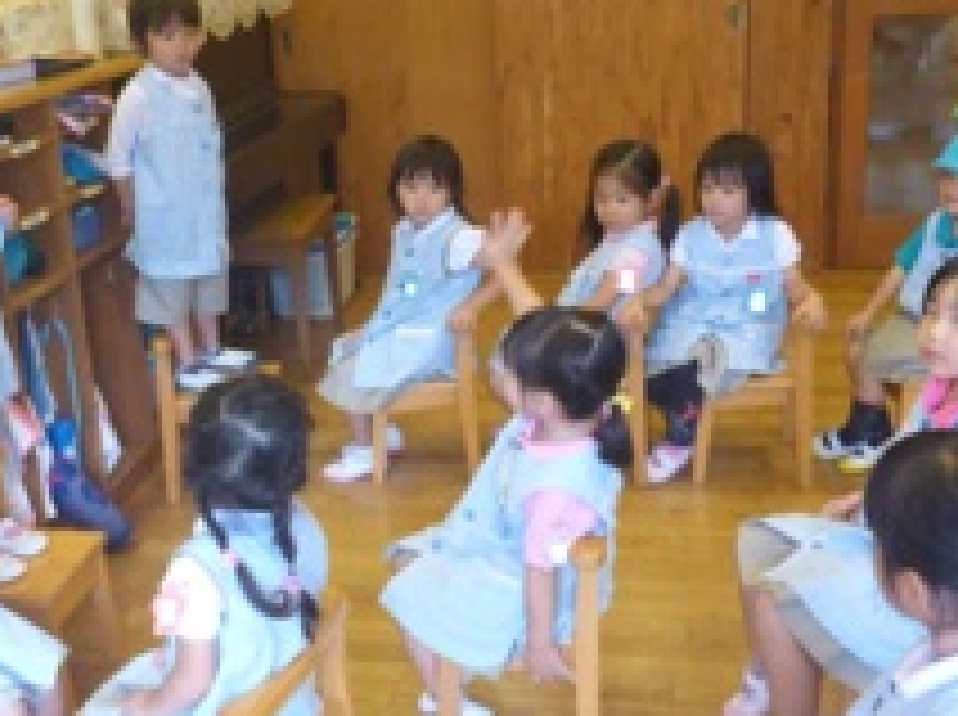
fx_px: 1271
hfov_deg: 40.8
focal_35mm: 46
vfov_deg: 31.4
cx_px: 315
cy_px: 342
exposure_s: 1/50
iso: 800
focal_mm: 4.9
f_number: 3.3
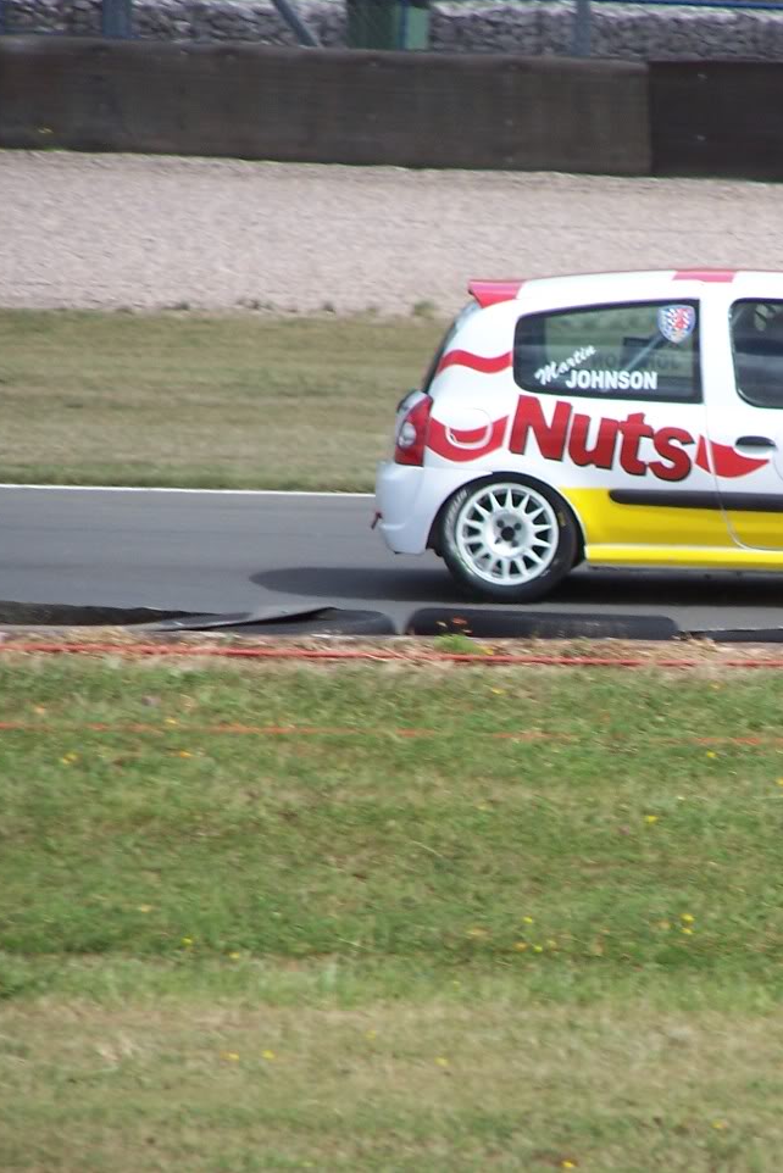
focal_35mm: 529
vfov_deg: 3.9
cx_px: 712
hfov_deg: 2.6
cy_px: 585
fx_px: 17245
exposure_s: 1/750
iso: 80
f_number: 3.7
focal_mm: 63
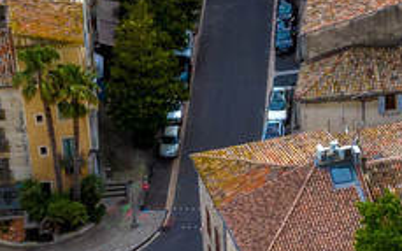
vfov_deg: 7.4
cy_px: 116
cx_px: 448
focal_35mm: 178
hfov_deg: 11.6
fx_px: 1950
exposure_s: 1/60
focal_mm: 12.3
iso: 100
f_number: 6.3
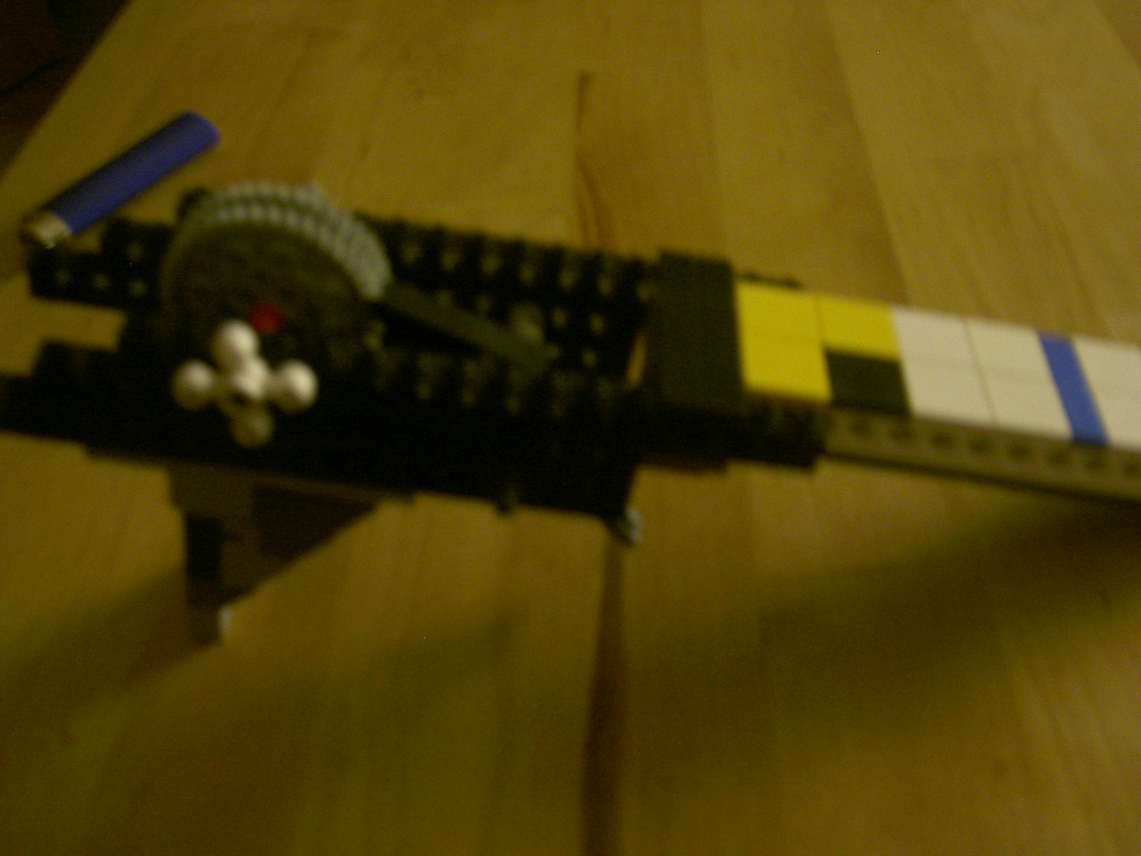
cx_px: 570
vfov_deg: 36.8
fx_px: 1286
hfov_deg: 47.9
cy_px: 428
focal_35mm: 39
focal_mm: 8
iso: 100
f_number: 2.8
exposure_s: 1/8
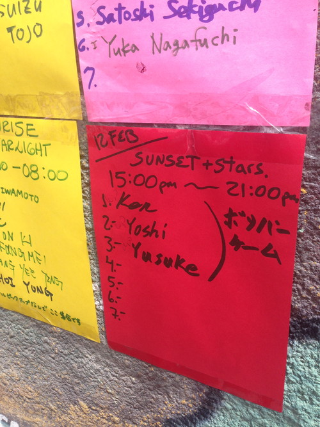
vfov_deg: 55.4
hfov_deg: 42.9
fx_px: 407
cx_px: 160
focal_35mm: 33
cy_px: 214
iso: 50
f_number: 2.4
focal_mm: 4.12
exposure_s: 1/1290
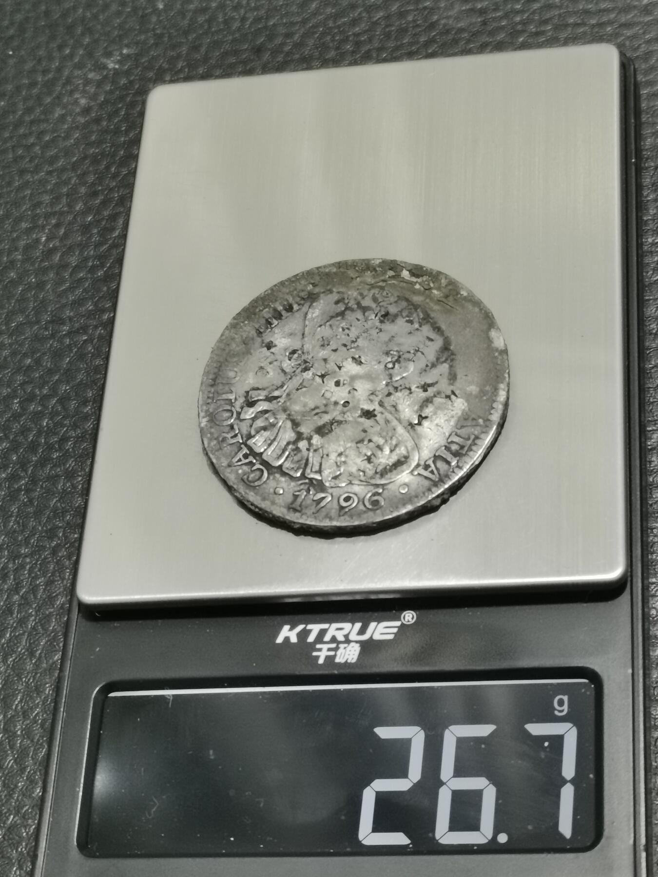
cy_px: 438
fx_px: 1977
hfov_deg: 18.9
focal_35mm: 78
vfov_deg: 25.0
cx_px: 329
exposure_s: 1/100
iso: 200
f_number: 1.8
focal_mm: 5.58
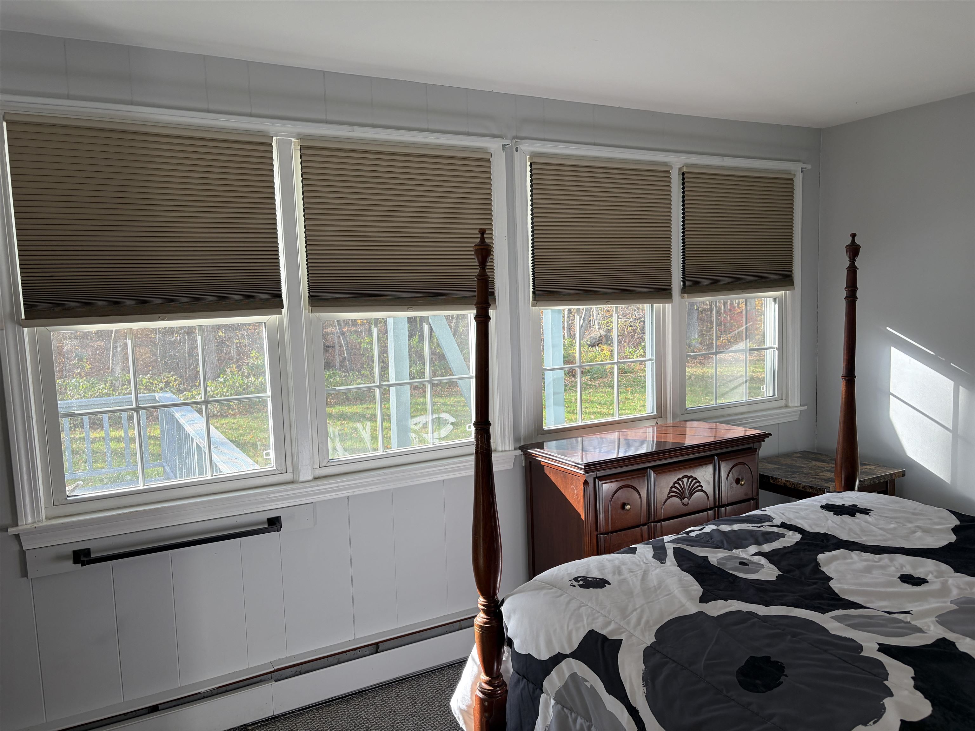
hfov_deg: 67.3
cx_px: 488
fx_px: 732
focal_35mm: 26
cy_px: 366
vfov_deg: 53.1
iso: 50
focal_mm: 5.96
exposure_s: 1/125
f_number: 1.6
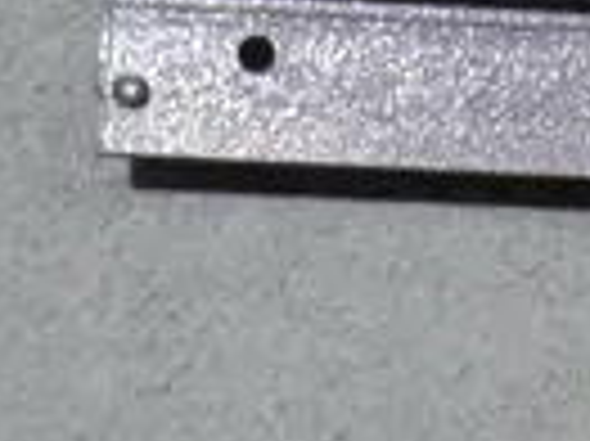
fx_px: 4257
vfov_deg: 5.9
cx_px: 2225
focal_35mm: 250
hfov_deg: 6.6
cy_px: 45
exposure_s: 1/60
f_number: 5.6
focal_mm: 16
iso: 1250
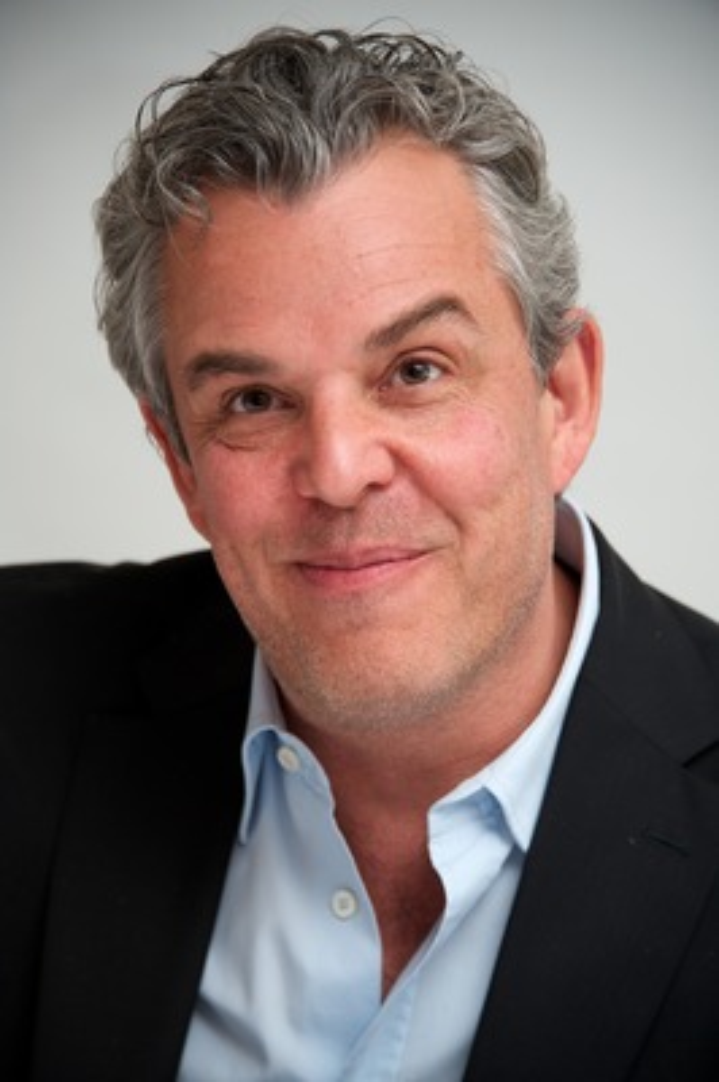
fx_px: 5702
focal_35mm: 190
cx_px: 360
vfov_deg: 10.8
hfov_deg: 7.2
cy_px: 541
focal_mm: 190
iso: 400
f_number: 5.6
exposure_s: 1/60
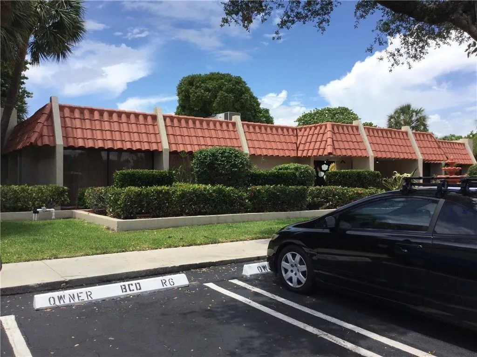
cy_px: 178
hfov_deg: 58.4
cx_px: 238
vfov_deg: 45.4
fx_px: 427
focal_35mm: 31
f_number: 2.4
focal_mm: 3.3
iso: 25
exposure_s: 1/1217
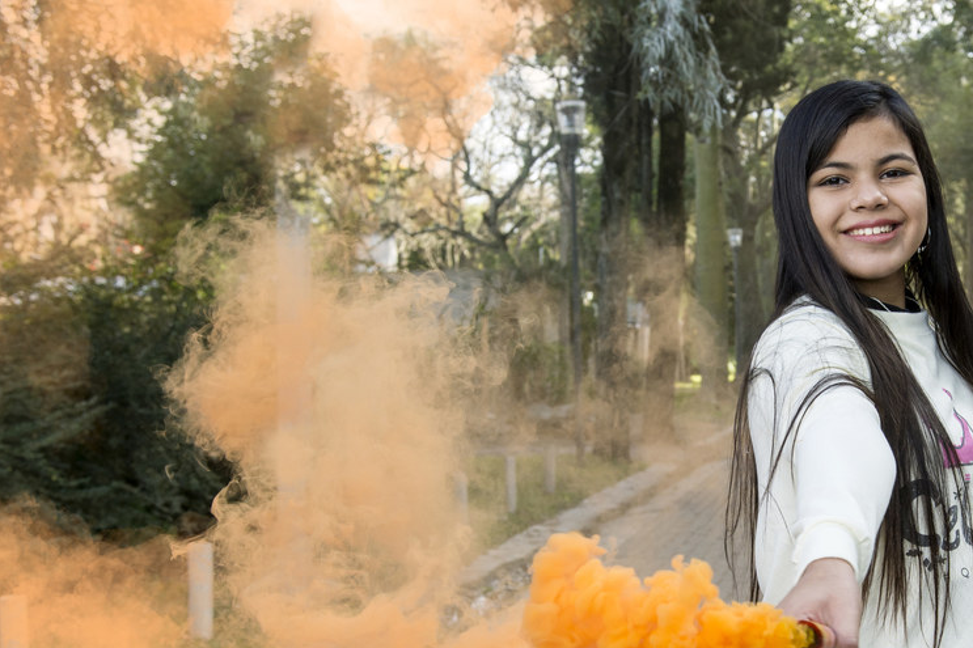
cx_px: 774
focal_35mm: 63
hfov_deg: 31.1
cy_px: 429
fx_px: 1702
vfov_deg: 21.5
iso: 320
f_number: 5
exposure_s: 1/400
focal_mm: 26
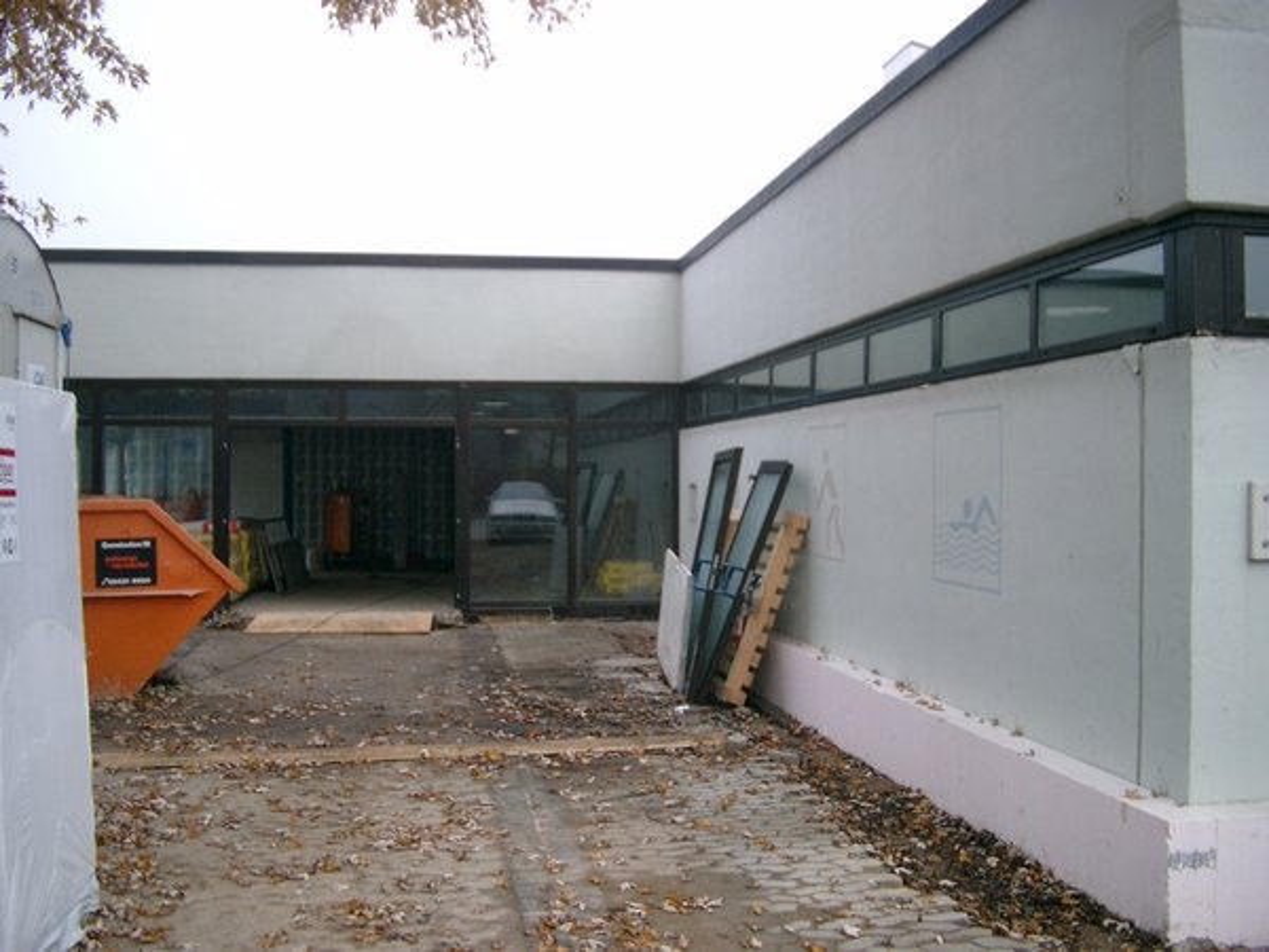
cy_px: 476
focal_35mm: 37
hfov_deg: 50.1
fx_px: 1356
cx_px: 634
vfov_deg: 38.7
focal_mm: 7.6
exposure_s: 1/320
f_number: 2.6
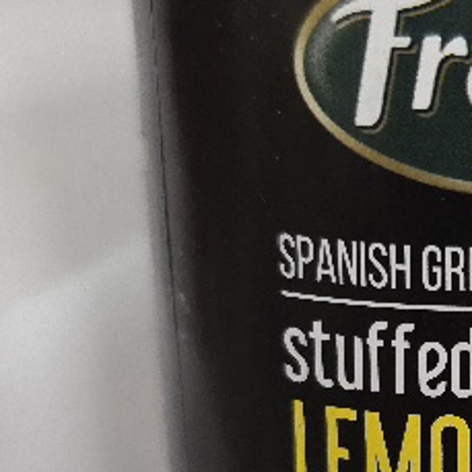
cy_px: 383
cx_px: 507
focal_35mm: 71
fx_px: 1095
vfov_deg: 23.9
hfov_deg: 23.0
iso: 500
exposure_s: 1/101
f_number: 1.7
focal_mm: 6.3
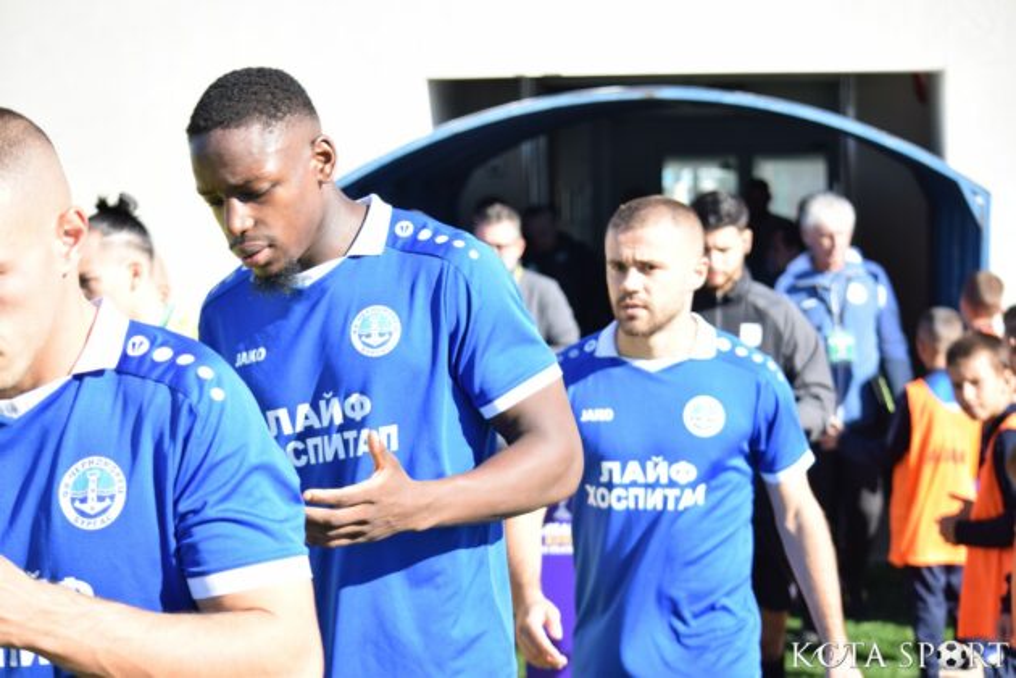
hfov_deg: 24.6
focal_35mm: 82
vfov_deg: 16.6
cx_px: 508
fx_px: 2328
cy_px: 339
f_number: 4.5
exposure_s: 1/800
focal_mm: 55
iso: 400
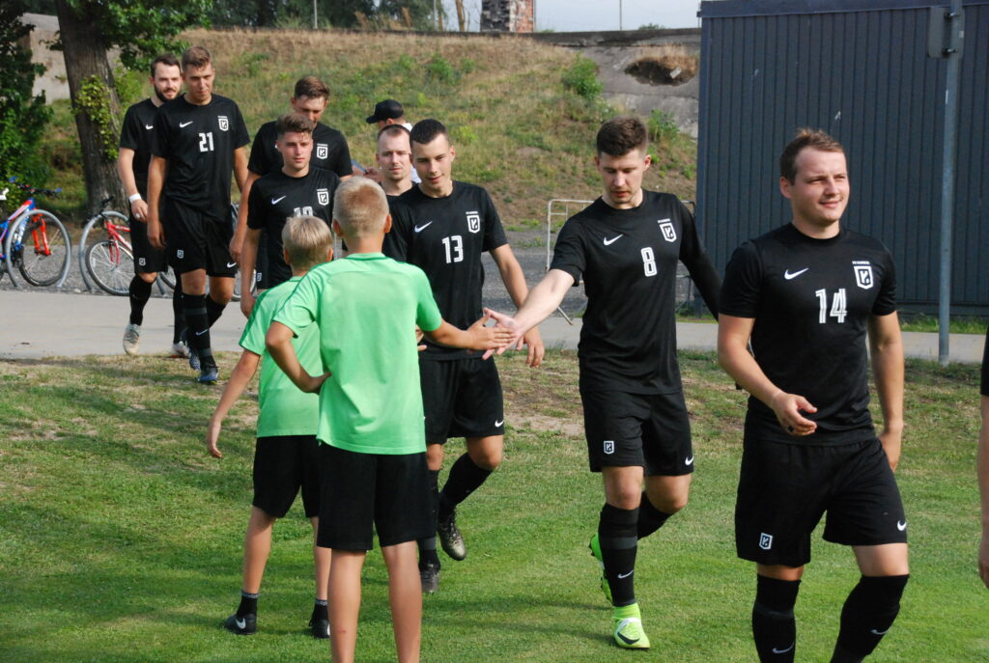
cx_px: 494
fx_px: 3096
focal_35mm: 112
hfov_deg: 18.1
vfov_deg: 12.2
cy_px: 332
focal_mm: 75
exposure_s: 1/1000
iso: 1250
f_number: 8
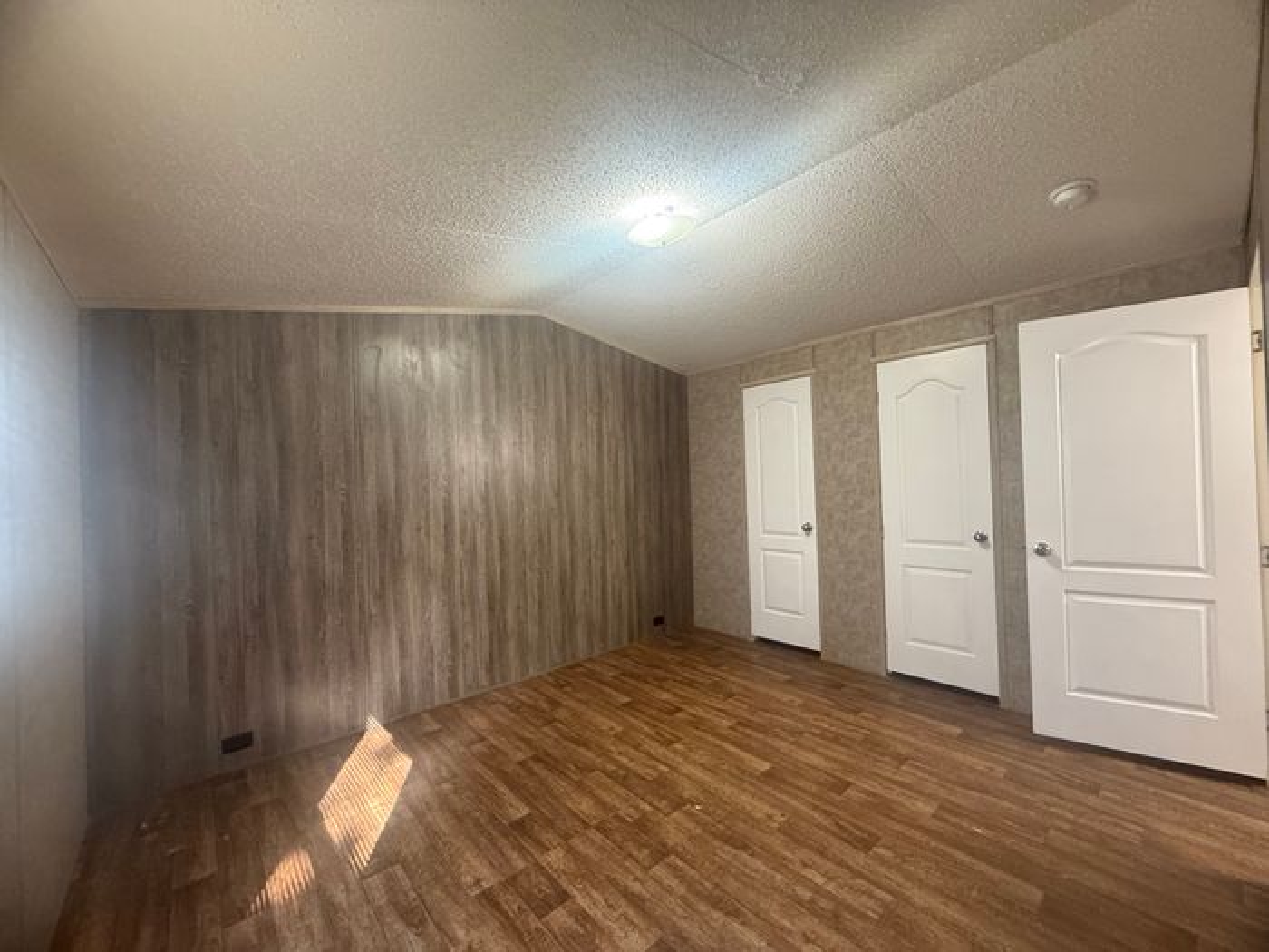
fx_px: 513
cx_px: 634
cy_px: 476
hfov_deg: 102.1
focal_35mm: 14
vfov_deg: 85.7
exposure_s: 1/60
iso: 500
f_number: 2.2
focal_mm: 2.22
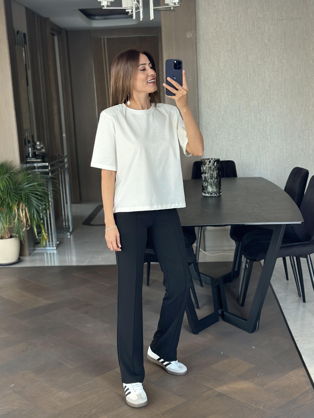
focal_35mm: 50
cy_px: 212
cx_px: 161
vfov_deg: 38.2
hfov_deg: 29.1
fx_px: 605
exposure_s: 1/60
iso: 160
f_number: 1.78
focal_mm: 6.86
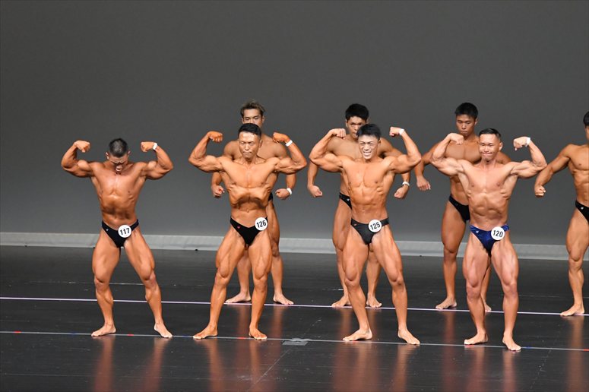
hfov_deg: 9.2
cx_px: 294
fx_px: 3680
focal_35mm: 225
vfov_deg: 6.1
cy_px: 196
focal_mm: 150
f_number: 5.6
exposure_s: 1/400
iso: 5000
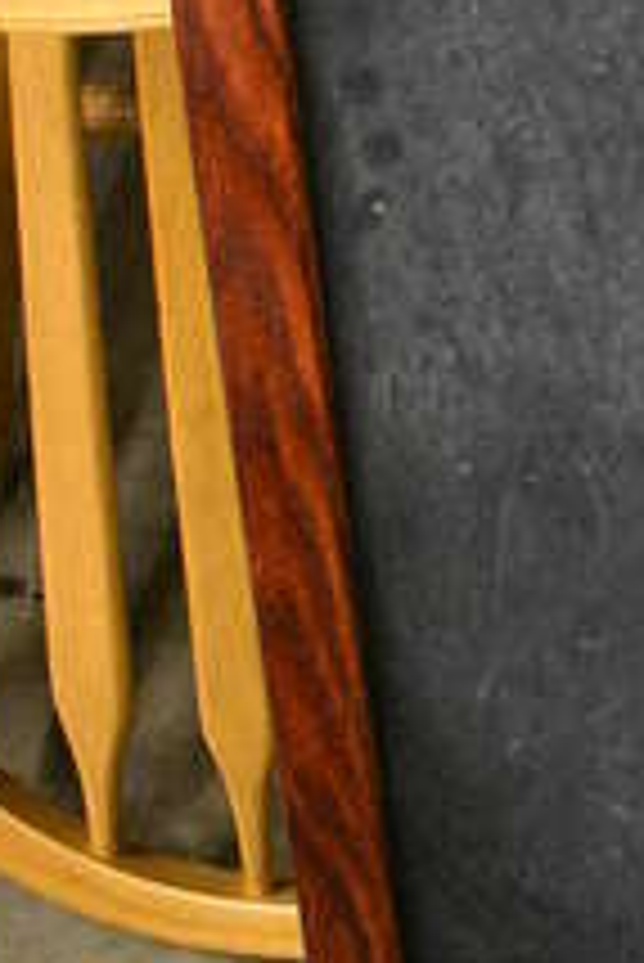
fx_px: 3081
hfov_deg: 11.1
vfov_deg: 16.6
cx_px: 1166
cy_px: -344
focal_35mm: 115
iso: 5600
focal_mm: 18
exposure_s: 1/125
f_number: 3.5
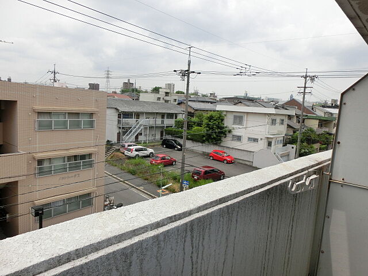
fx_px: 255
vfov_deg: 56.8
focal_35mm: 24
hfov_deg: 71.6
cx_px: 184
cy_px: 138
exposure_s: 1/250
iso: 80
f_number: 7.9
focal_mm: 4.24
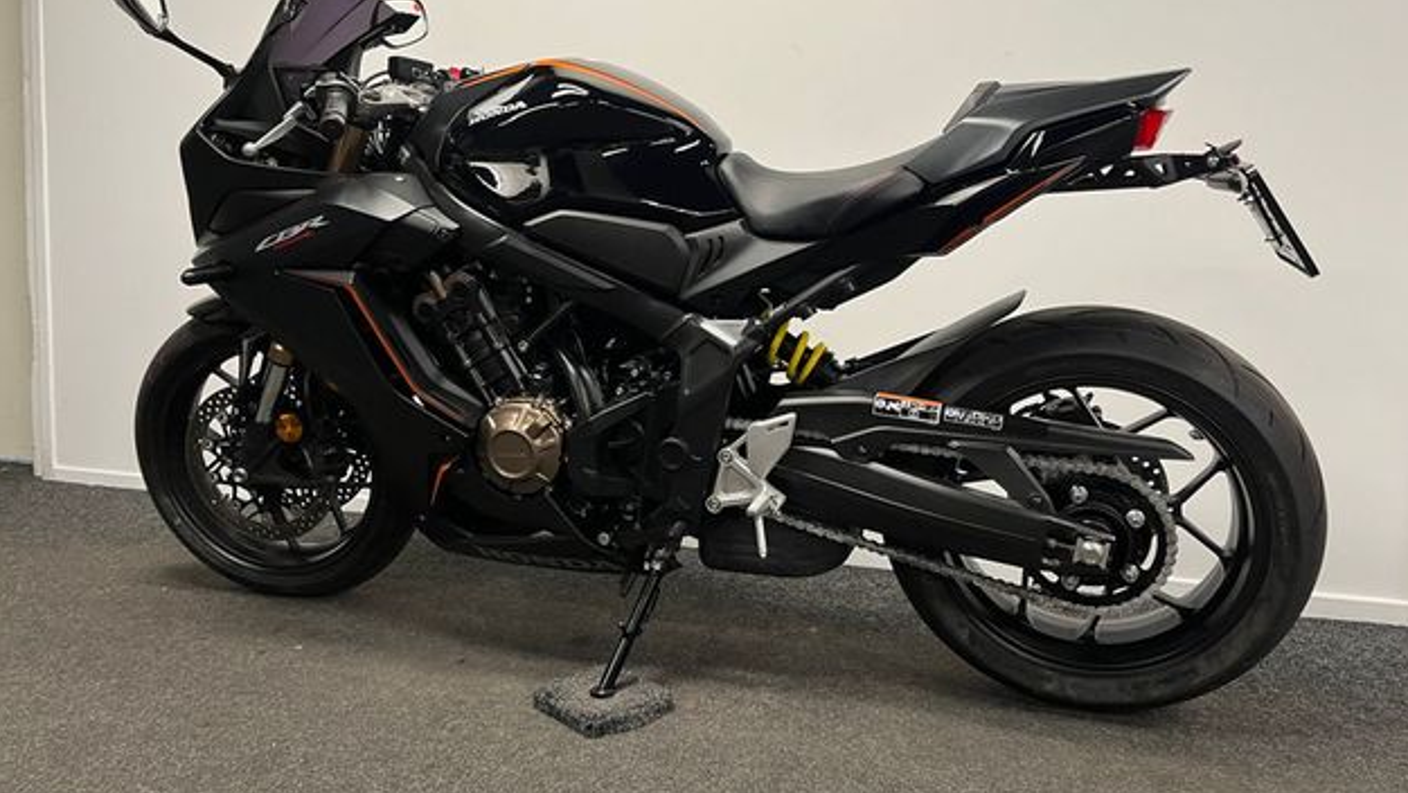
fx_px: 1083
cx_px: 698
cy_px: 311
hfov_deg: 66.0
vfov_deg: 40.0
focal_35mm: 29
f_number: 1.6
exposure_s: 1/50
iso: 100
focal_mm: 5.1
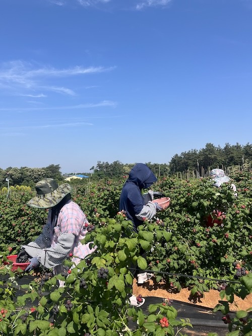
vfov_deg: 67.3
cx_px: 126
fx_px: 252
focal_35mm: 26
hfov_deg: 53.0
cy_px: 168
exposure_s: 1/3311
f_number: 1.6
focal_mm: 5.1
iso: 50
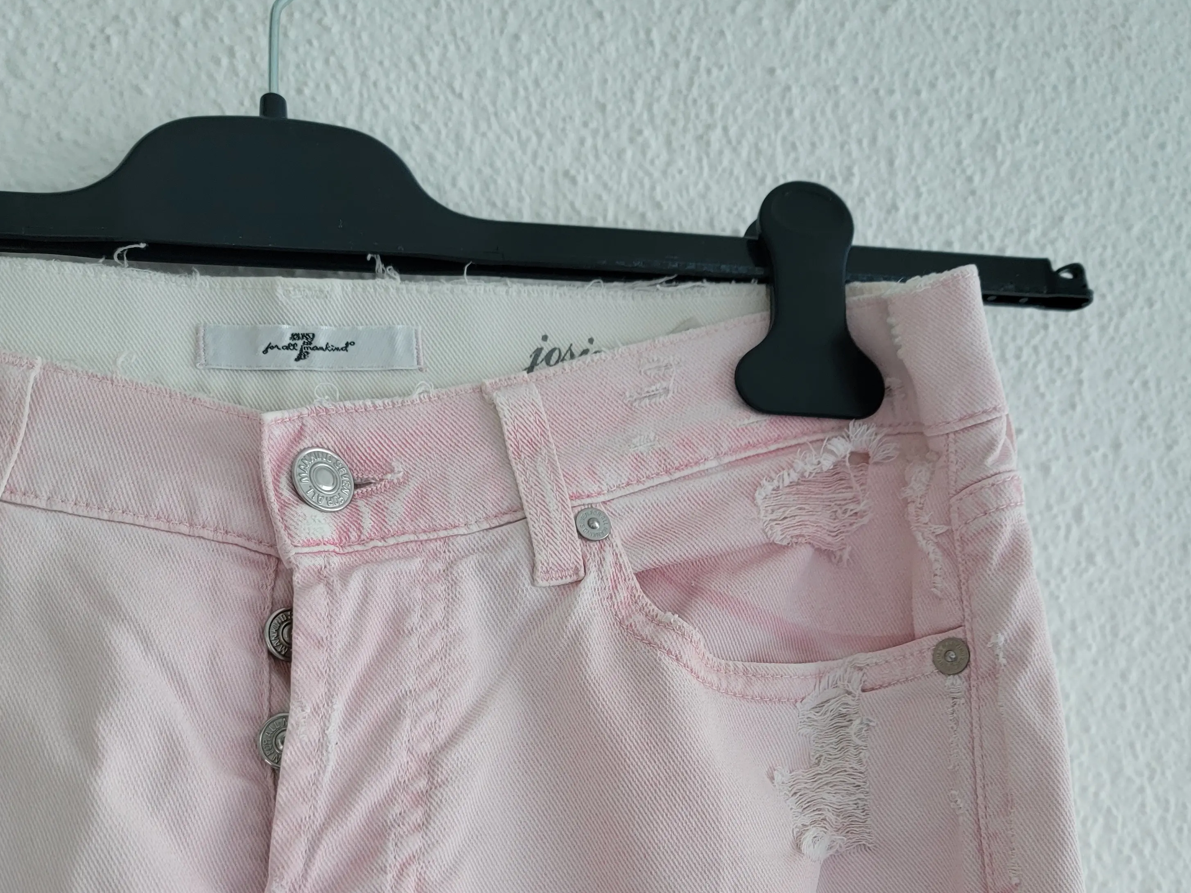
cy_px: 691
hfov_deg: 55.3
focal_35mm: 33
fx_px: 1135
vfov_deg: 41.4
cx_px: 608
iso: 250
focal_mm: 6.7
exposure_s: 1/40
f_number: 1.8
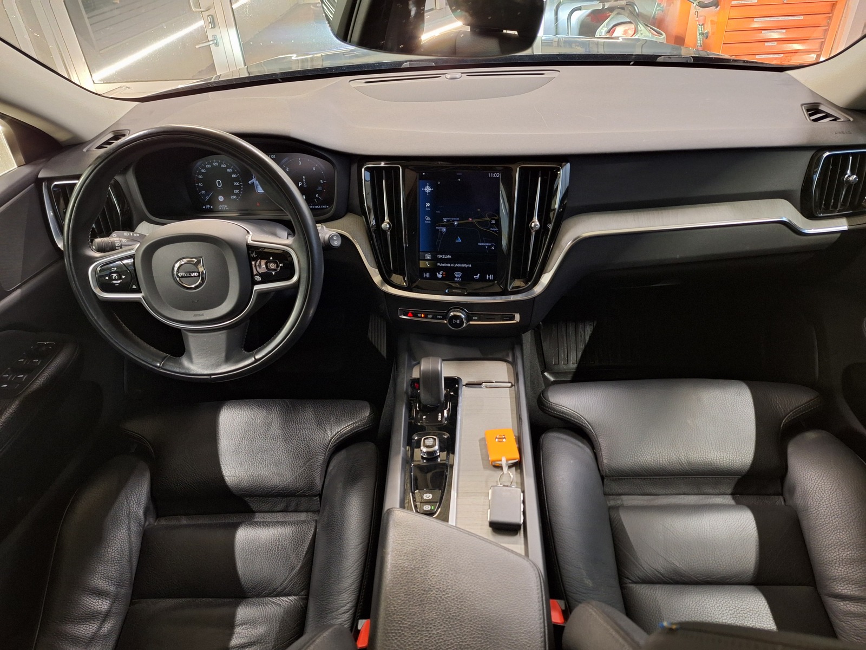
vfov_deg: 58.9
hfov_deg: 73.9
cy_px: 325
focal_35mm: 23
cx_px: 433
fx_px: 575
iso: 500
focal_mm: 5.54
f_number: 1.8
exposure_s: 1/20
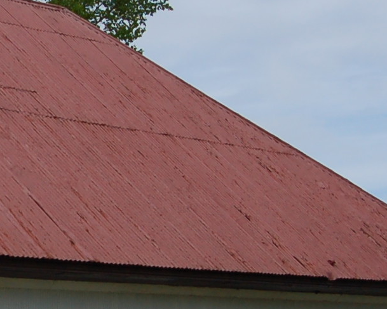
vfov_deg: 12.3
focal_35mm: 125
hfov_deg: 14.8
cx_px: -105
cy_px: 195
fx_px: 1431
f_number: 10
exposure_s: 1/400
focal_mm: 18
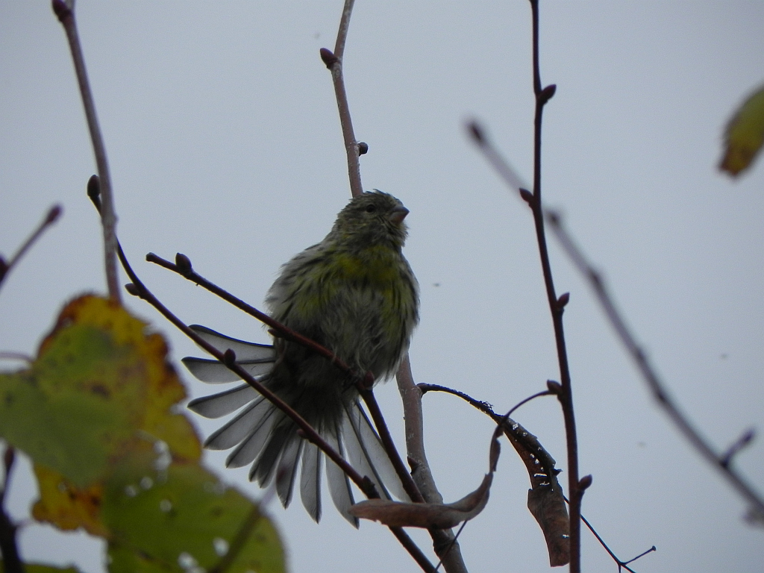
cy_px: 286
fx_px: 14964
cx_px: 382
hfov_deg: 2.9
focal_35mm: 678
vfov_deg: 2.2
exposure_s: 1/383
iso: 160
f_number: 6.3
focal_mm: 120
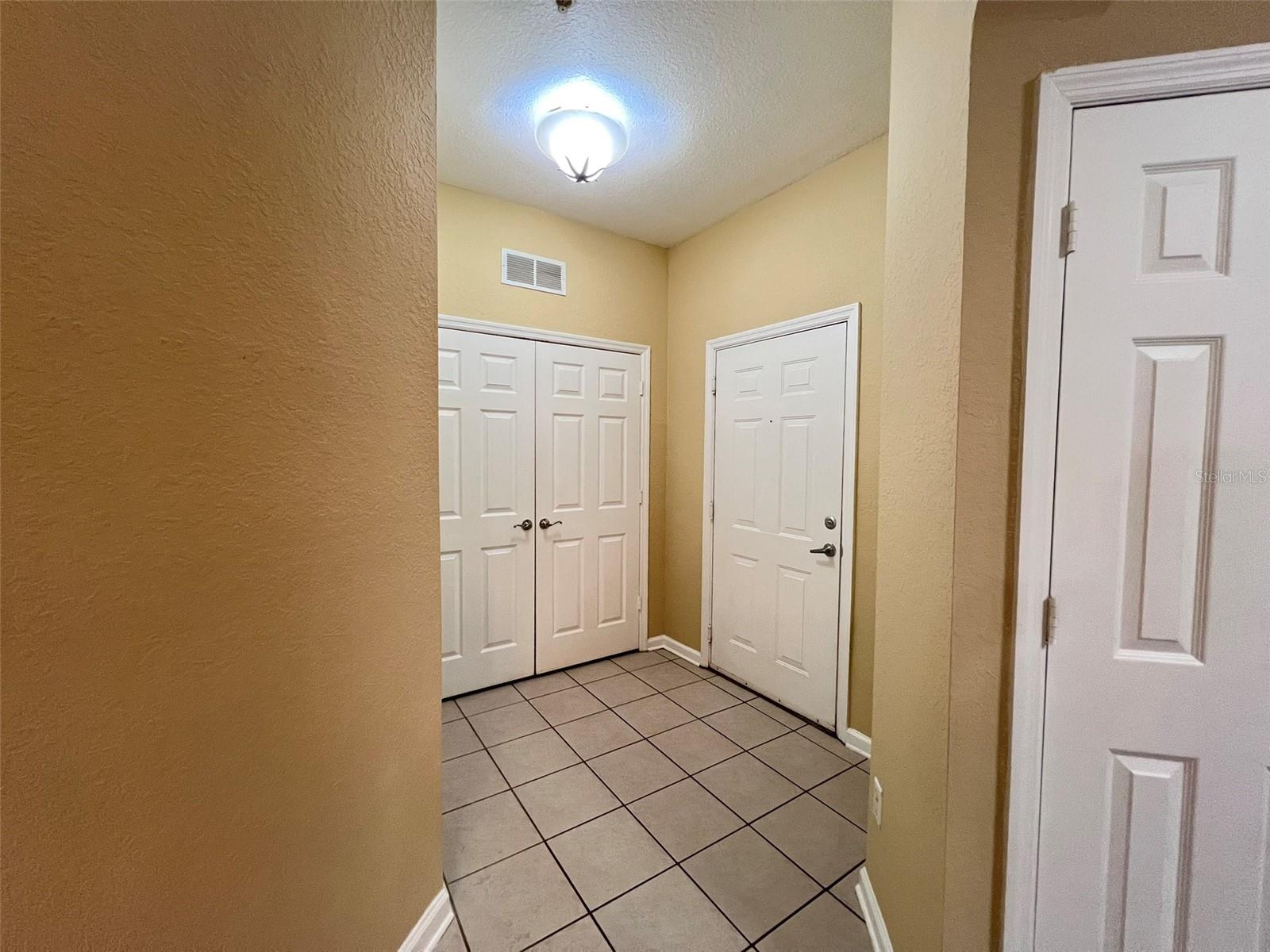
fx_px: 477
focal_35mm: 13
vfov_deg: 89.9
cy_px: 476
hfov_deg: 106.2
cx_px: 635
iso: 320
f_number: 1.8
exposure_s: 1/60
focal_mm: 1.57
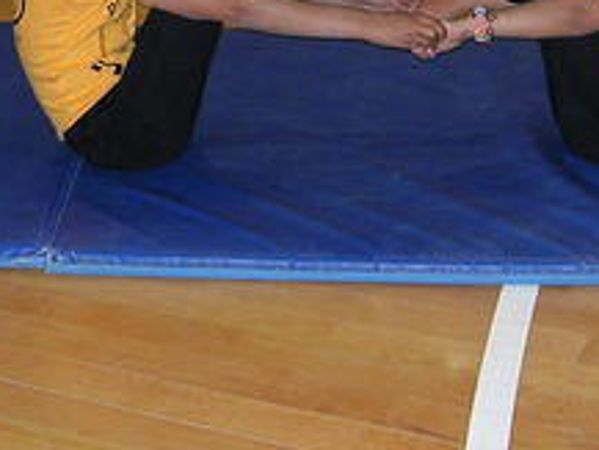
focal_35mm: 112
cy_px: -58
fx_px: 1939
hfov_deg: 17.5
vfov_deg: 13.0
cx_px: 364
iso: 73
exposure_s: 1/60.1
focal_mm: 7.8
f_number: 2.8
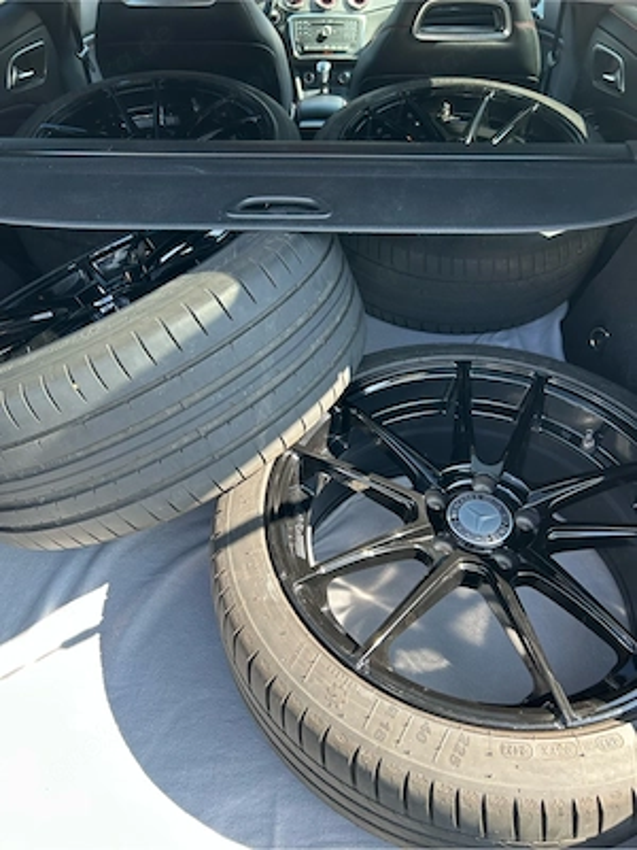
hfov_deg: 53.1
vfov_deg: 67.3
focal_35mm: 26
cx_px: 318
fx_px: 638
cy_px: 425
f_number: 1.5
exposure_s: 1/185
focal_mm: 5.7
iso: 40
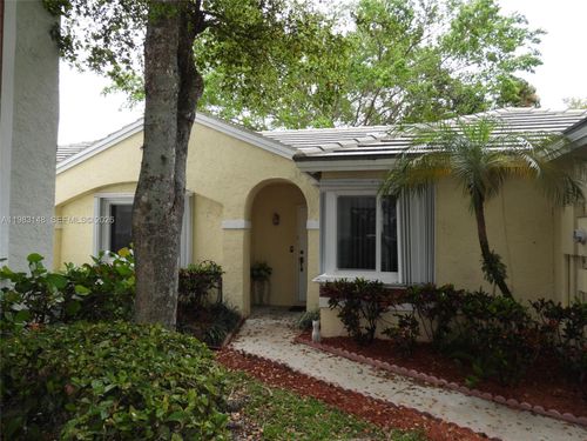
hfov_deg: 71.6
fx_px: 407
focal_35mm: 24
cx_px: 294
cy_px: 220
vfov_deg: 56.8
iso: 100
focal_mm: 4.3
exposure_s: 1/320
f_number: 2.8
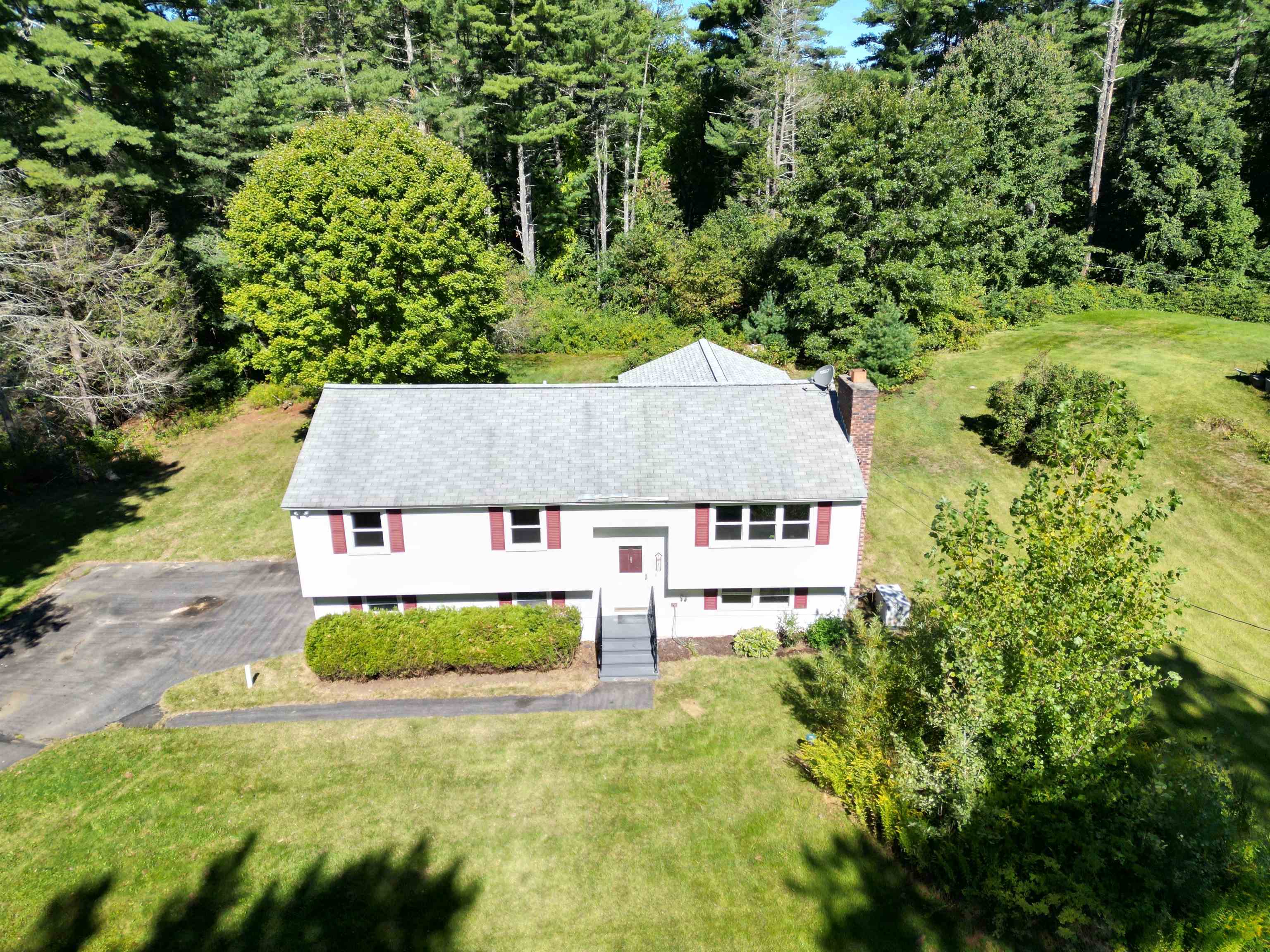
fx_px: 881
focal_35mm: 24
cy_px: 476
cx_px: 635
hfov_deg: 71.6
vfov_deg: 56.8
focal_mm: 6.72
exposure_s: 1/2000
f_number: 1.7
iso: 100
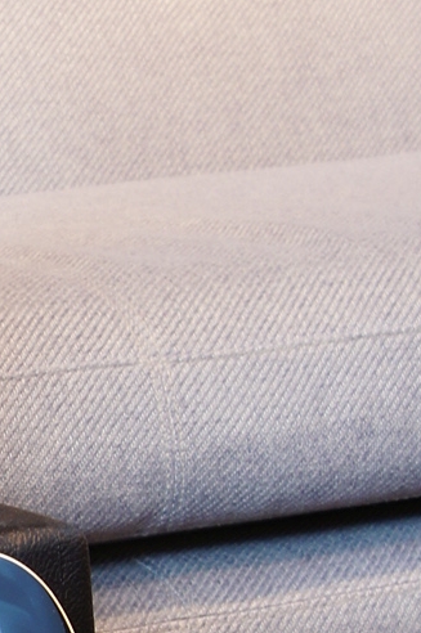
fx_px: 4295
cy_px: 553
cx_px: -279
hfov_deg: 5.5
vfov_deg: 8.4
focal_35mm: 244
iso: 100
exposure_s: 1/2
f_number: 7.1
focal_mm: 35
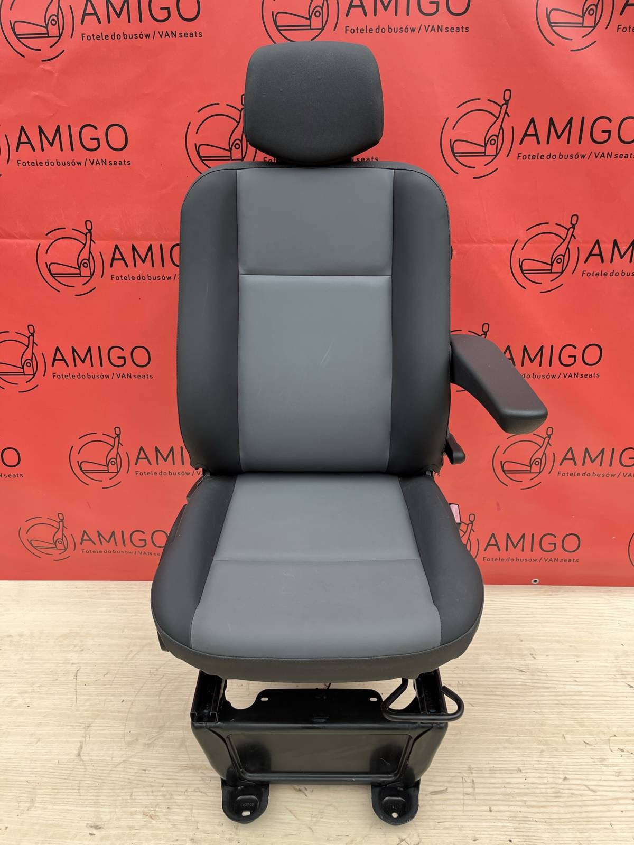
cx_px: 317
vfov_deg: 67.3
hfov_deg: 53.1
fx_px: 635
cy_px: 422
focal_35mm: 26
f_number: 1.6
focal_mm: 5.1
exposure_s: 1/550
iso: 50
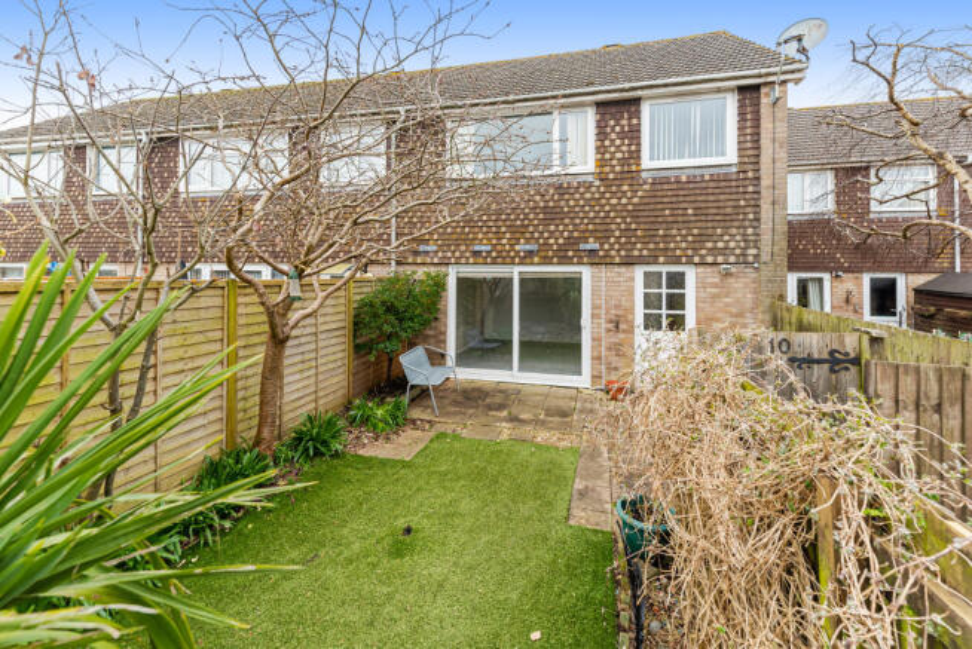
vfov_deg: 81.3
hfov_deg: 104.2
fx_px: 378
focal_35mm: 14
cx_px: 486
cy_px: 324
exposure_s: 1/60
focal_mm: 14
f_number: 5.6
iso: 100
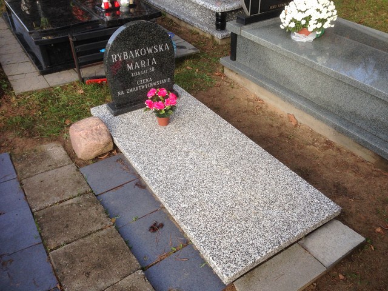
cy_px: 146
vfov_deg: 42.9
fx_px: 370
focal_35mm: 33
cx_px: 194
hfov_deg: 55.4
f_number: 2.4
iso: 50
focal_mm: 4.12
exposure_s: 1/376
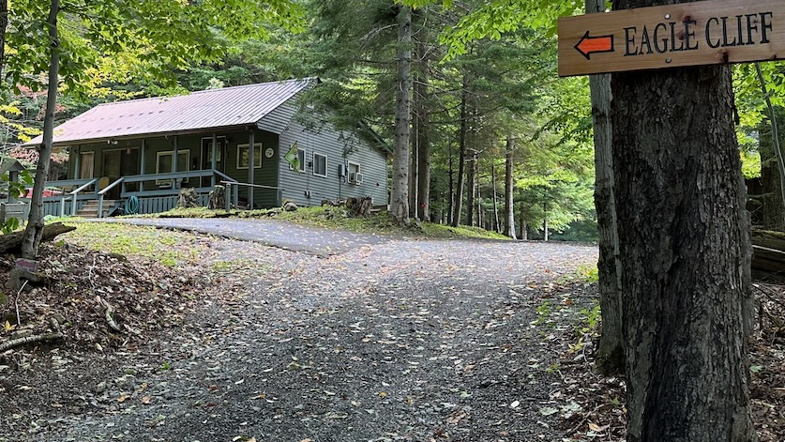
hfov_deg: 49.9
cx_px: 290
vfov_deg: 29.3
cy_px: 118
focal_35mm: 40
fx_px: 833
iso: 100
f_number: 1.78
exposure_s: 1/121
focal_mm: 6.86
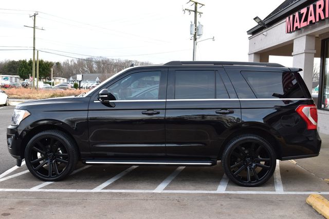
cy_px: 110
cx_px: 164
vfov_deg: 33.0
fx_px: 370
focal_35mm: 40
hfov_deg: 47.9
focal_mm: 27
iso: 400
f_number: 7.1
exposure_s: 1/30
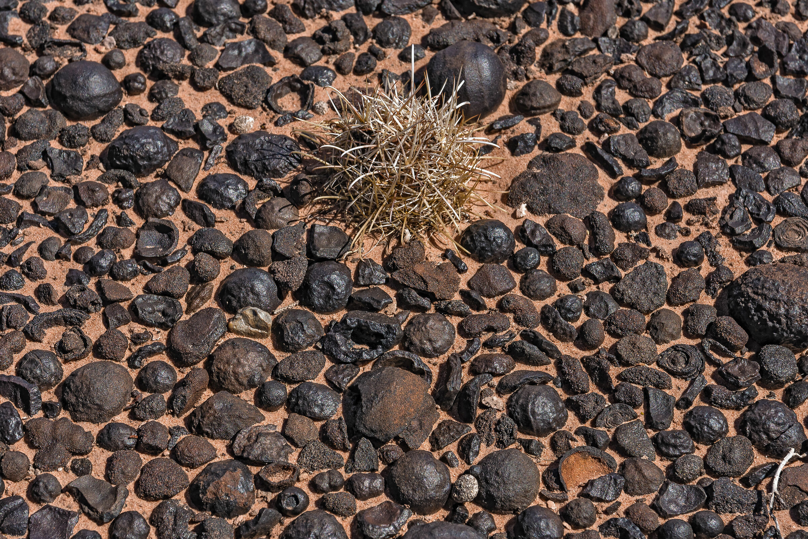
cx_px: 404
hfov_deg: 19.5
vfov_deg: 13.0
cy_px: 270
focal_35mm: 105
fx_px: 2356
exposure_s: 1/80
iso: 100
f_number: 9
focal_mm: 70
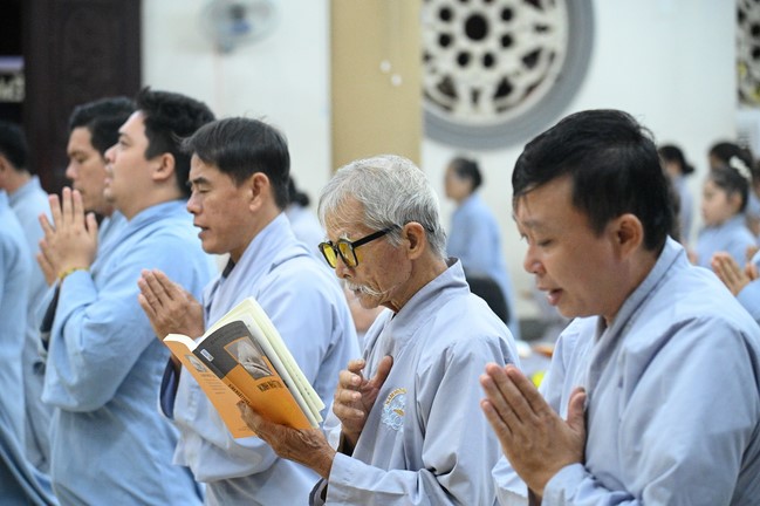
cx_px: 380
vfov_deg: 11.4
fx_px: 2532
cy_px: 253
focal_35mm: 120
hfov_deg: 17.1
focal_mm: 120
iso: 16000
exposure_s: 1/200
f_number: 4.5
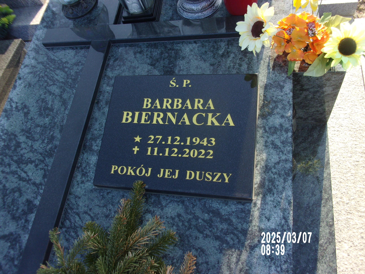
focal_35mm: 28
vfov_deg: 49.7
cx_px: 182
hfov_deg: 63.4
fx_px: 295
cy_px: 137
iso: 80
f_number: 3.9
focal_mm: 5.1
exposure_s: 1/140
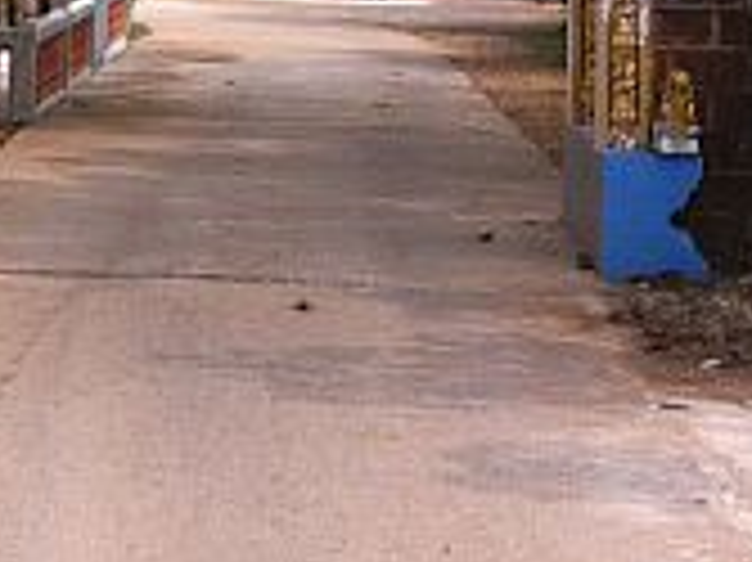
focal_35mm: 168
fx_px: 3647
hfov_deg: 11.7
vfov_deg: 8.4
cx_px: 198
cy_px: -526
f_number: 2.8
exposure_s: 1/503
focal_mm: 3.85
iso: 80
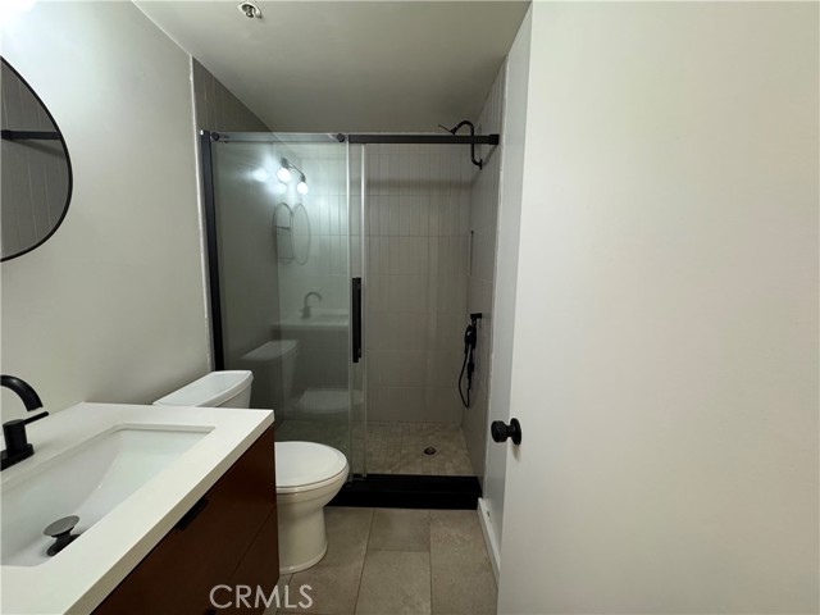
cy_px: 308
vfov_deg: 85.7
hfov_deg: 102.1
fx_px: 332
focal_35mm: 14
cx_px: 410
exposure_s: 1/60
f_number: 2.2
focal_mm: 2.22
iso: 320
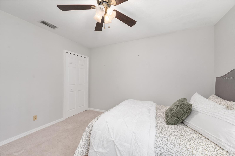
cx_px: 118
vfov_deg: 81.2
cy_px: 78
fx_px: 91
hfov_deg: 104.3
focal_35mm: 14
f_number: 7.1
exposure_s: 1/5
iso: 400
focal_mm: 14
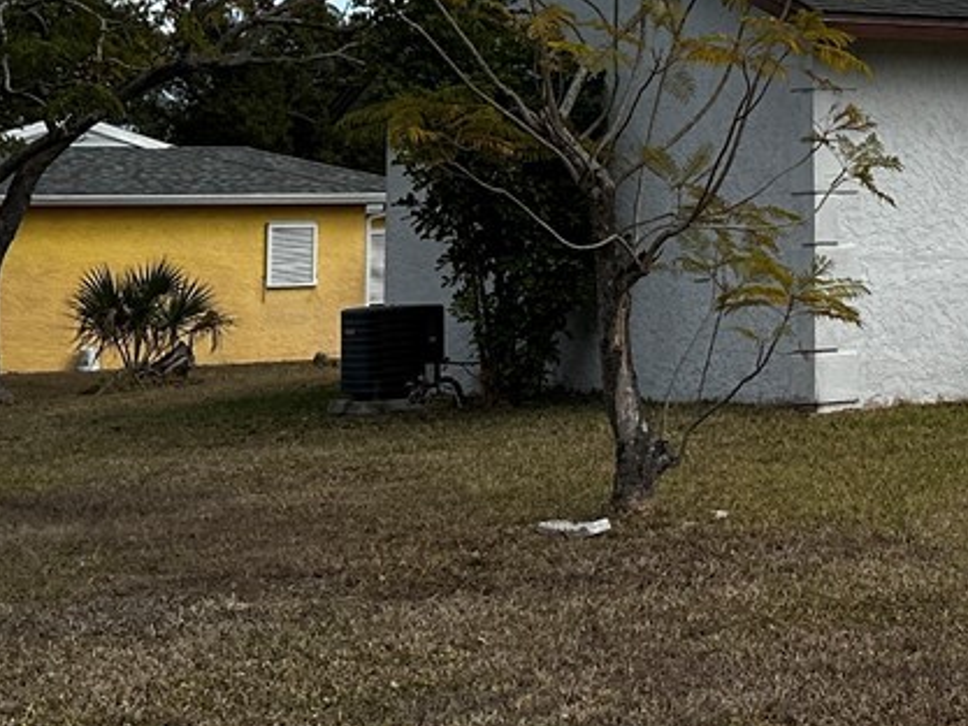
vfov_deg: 15.7
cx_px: 1200
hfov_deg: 19.8
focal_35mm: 92
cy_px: -37
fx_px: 2573
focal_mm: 6.86
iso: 80
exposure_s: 1/7576
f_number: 1.78
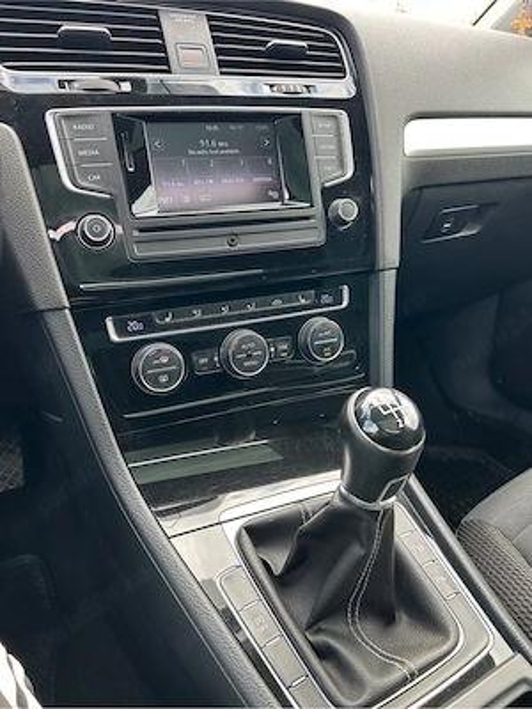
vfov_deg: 67.3
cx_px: 266
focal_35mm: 26
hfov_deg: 53.1
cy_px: 354
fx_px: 533
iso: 64
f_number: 1.5
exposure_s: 1/121
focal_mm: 5.7
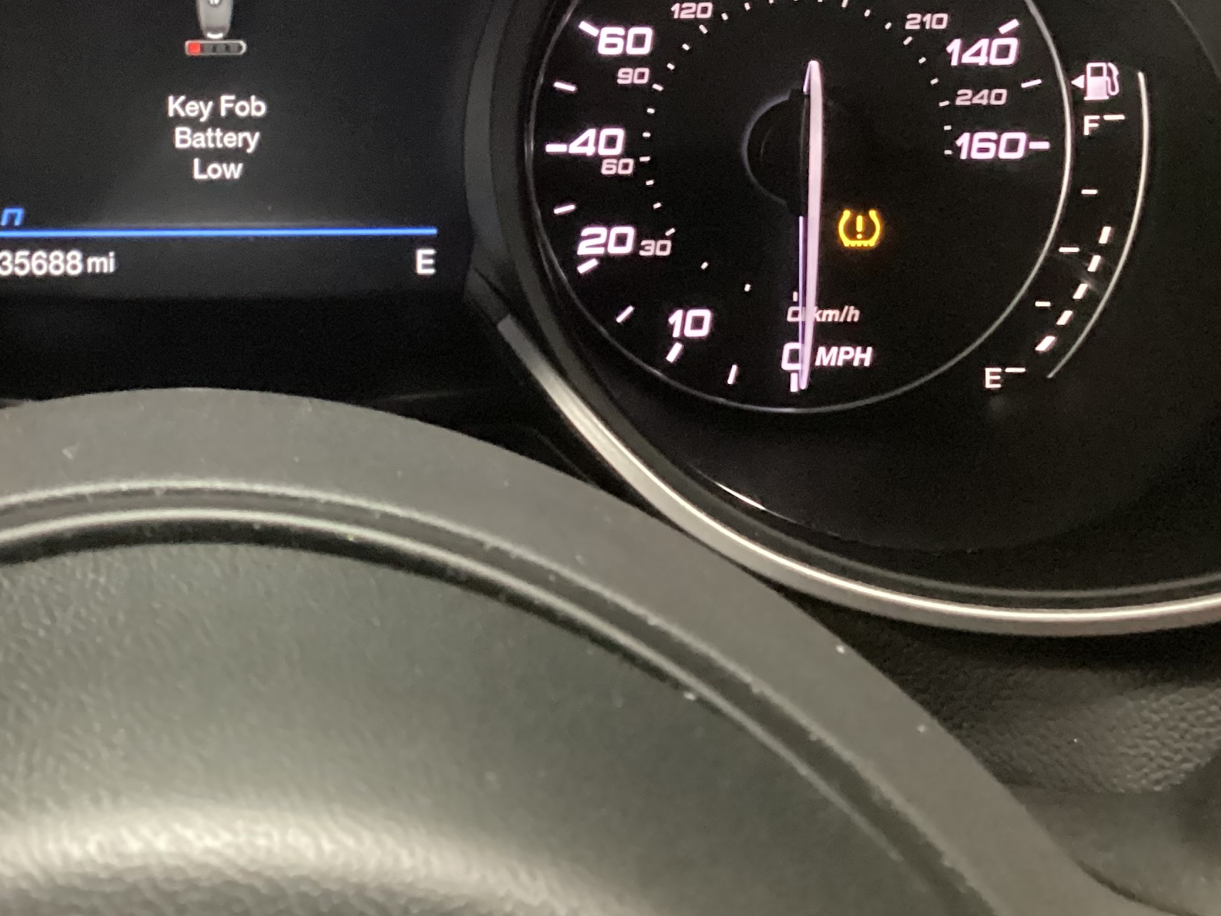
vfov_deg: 24.1
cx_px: 241
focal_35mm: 59
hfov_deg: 31.8
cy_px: 93
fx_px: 2081
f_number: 2.4
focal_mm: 3.3
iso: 640
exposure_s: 1/15
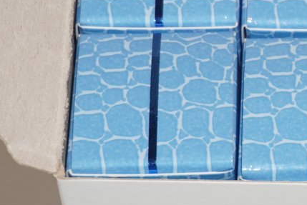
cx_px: 408
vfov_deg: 4.9
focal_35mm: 279
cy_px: 117
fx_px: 2381
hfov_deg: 7.3
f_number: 5.6
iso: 400
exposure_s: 1/80
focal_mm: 47
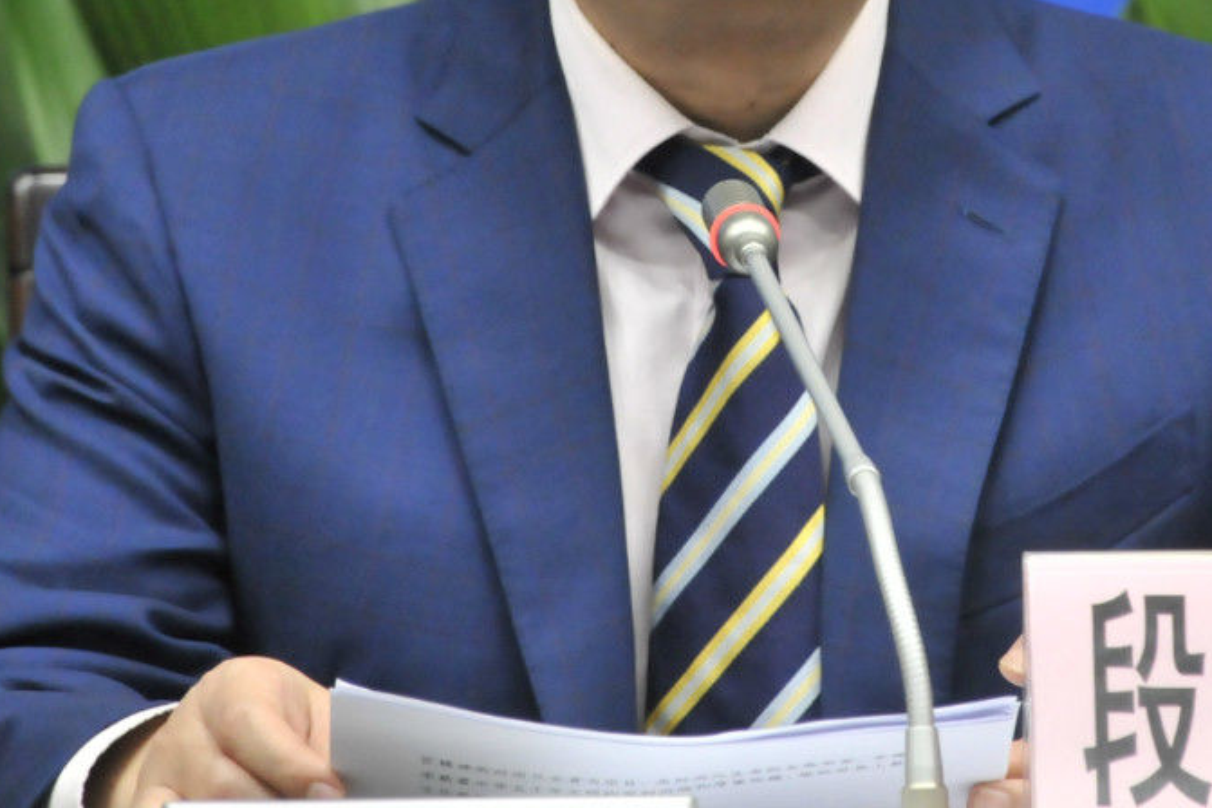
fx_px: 15017
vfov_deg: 3.1
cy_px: -25
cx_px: 770
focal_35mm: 446
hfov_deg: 4.6
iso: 1600
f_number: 5.6
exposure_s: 1/160
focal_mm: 125
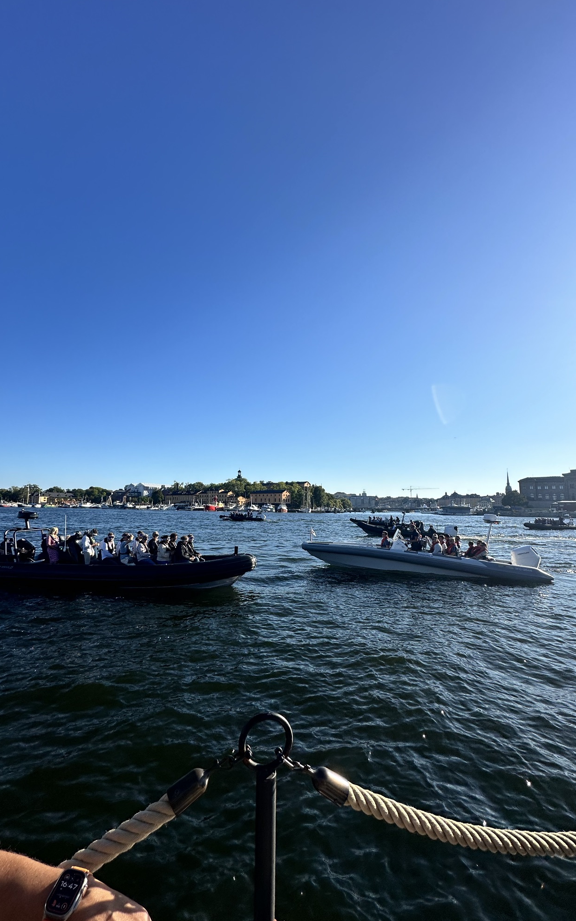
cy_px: 459
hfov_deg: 74.7
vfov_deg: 101.5
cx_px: 270
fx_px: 377
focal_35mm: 15
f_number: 2.2
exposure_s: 1/2506
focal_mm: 2.22
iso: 50
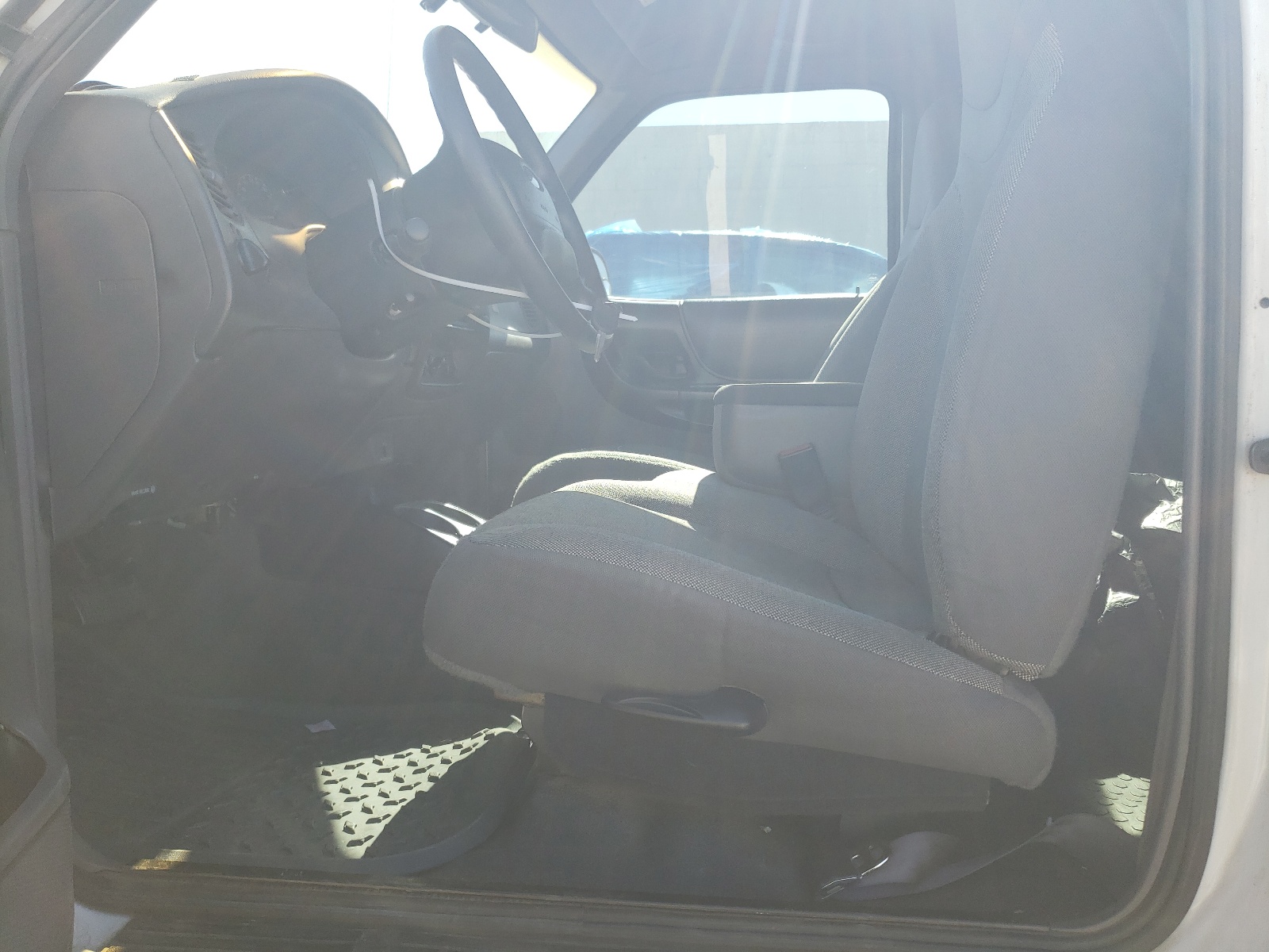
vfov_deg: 53.1
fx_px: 953
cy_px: 476
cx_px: 634
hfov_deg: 67.3
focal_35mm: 26
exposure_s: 1/556
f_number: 1.5
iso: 50
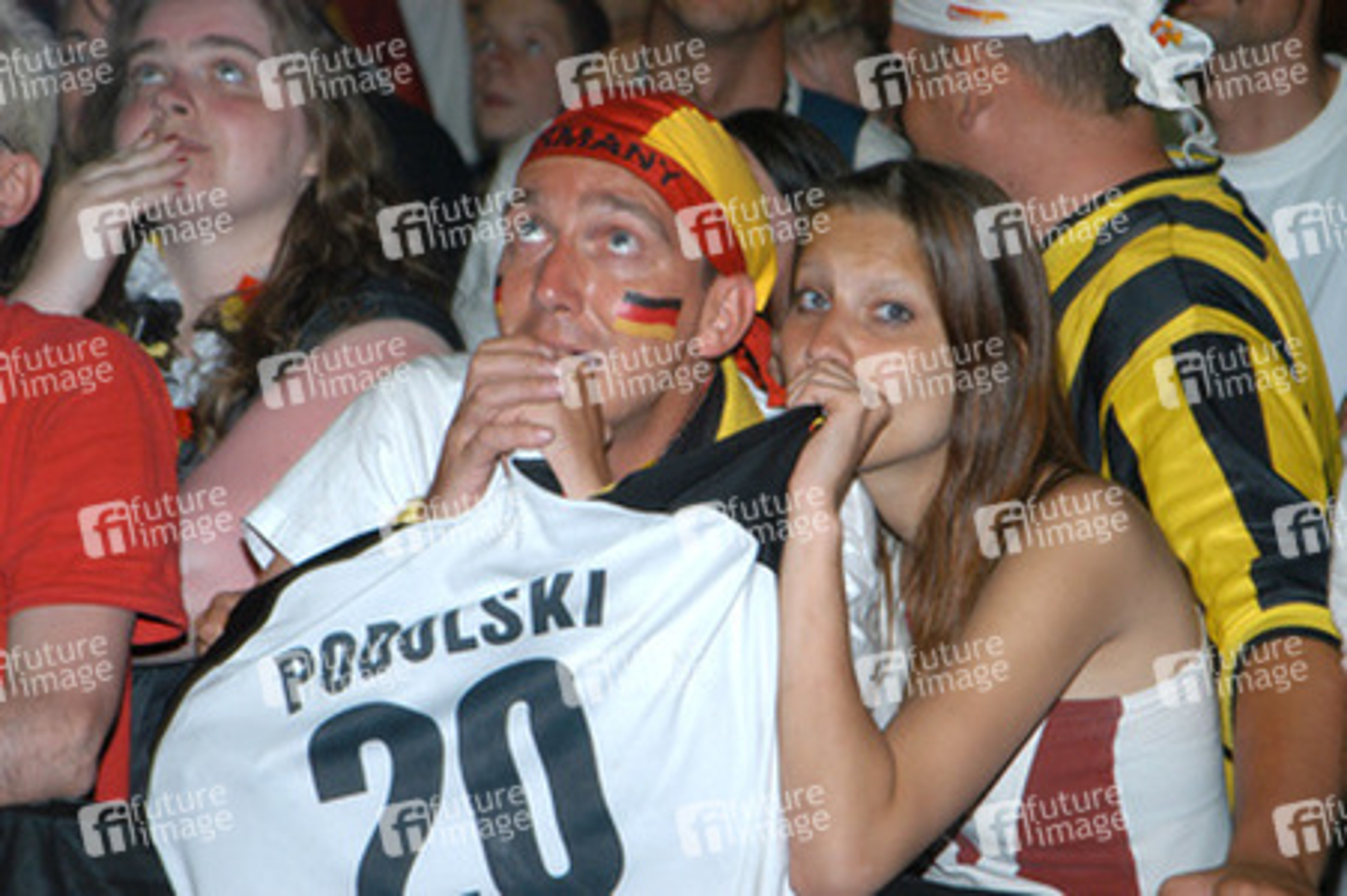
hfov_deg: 14.0
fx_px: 5496
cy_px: 448
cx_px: 674
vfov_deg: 9.3
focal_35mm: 147
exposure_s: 1/25
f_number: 5.6
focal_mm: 98
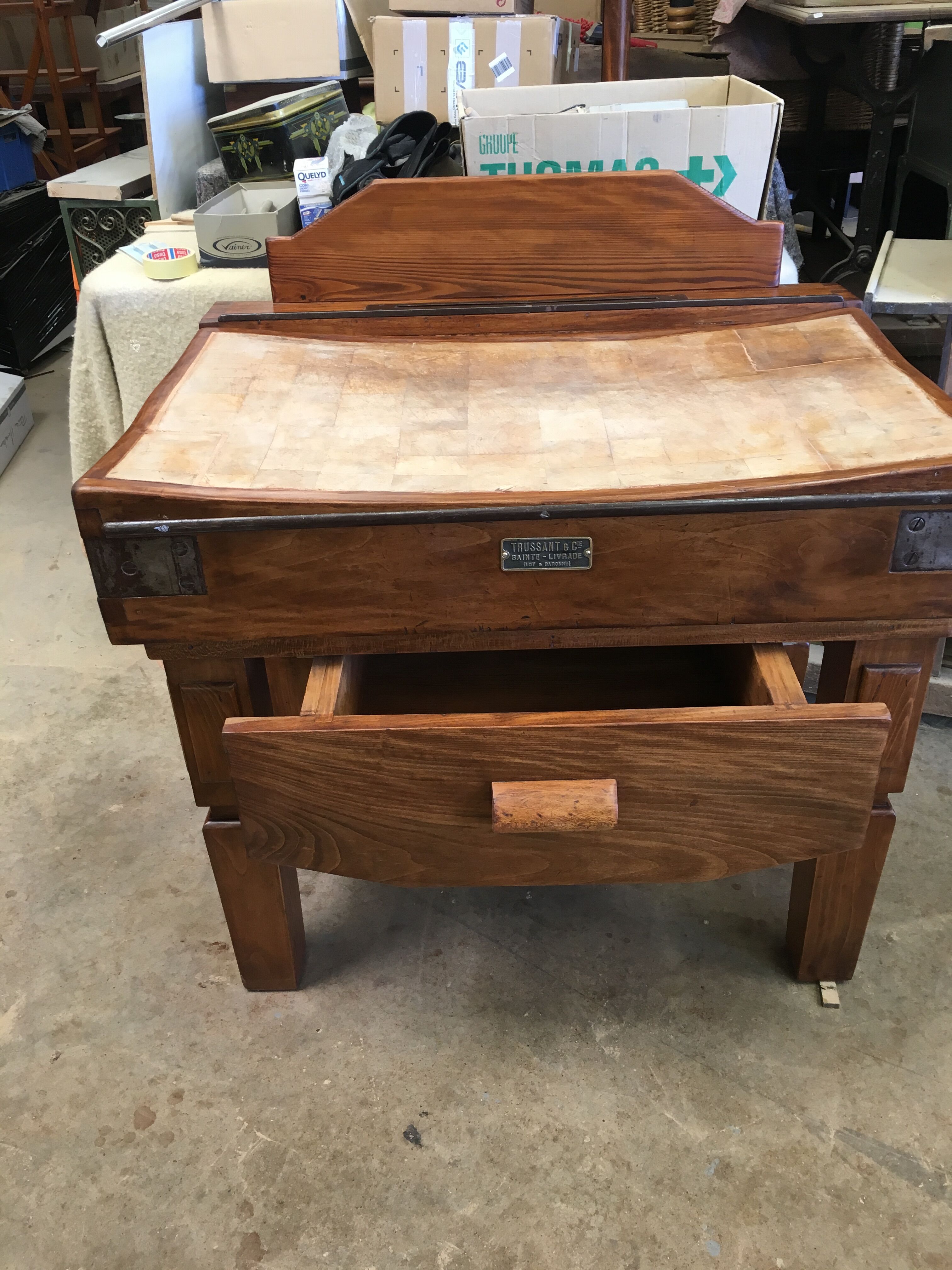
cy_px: 635
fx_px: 1063
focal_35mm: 29
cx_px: 476
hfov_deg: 48.2
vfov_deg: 61.7
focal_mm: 4.15
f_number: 2.2
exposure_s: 1/33
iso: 64
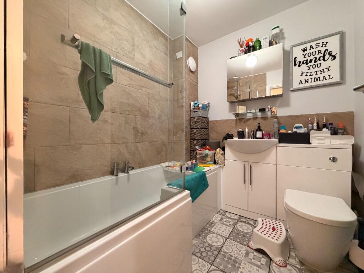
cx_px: 182
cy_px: 136
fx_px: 147
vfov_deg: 85.7
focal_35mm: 14
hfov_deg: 102.1
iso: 640
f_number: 2.2
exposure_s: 1/59
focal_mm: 2.22
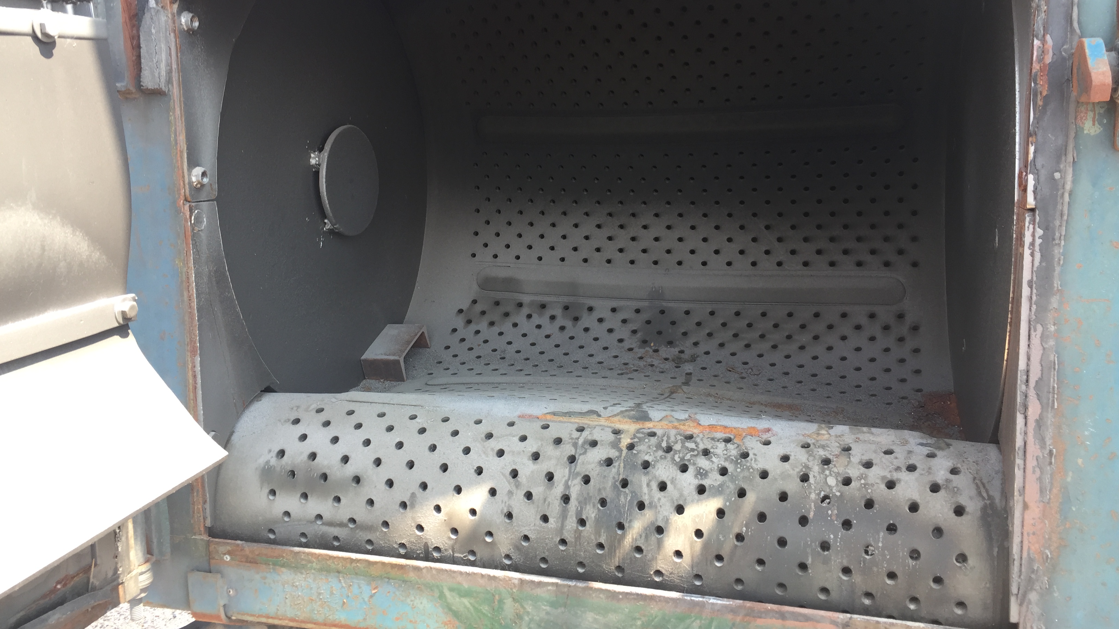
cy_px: 245
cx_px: 557
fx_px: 949
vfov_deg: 36.5
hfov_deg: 61.0
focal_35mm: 32
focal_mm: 4.15
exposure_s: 1/128
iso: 32
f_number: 2.2
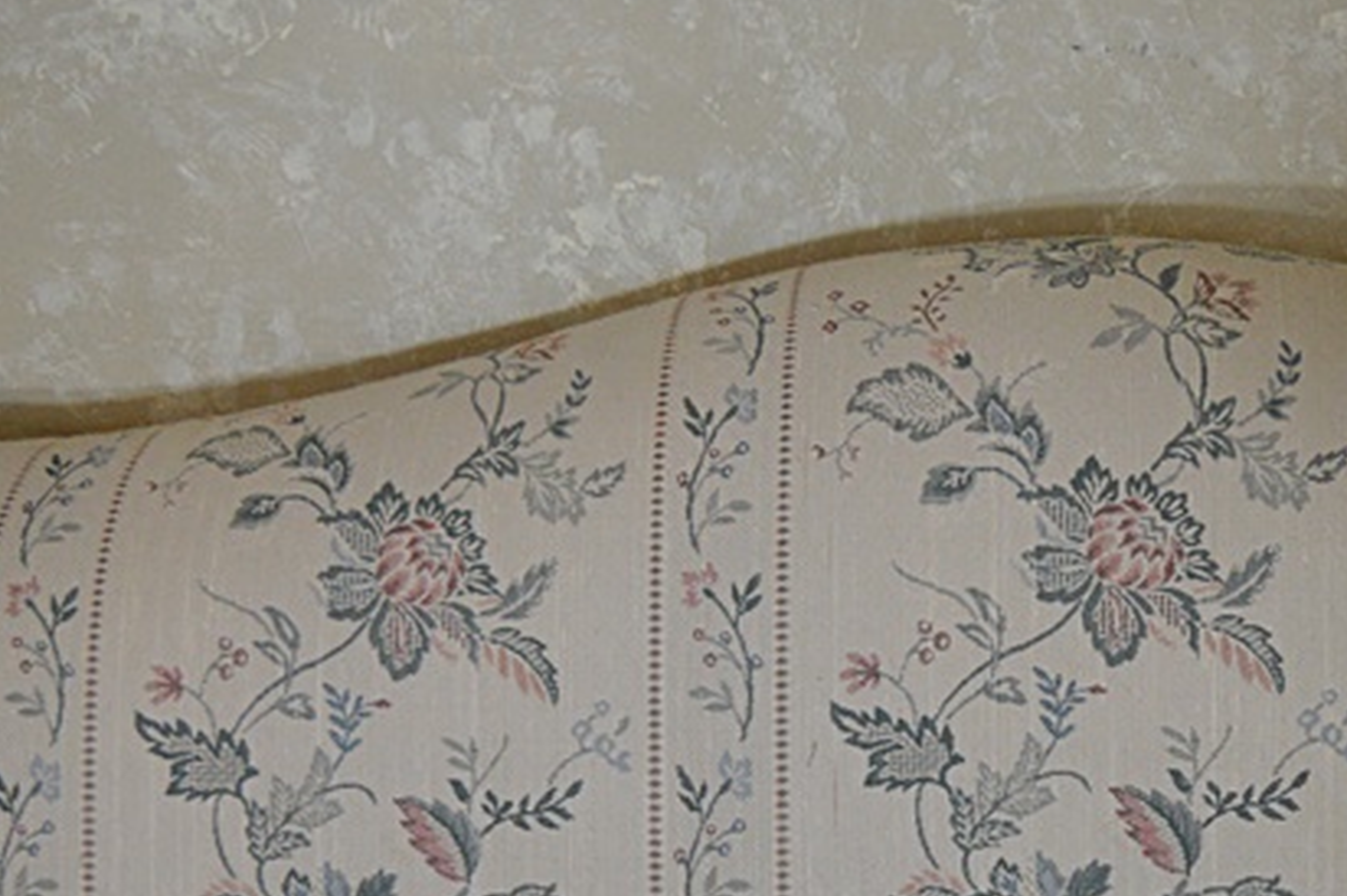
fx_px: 2588
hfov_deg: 28.6
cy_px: 793
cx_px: 1056
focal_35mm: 69
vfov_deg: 19.3
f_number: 3.5
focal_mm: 19
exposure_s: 1/60
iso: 560
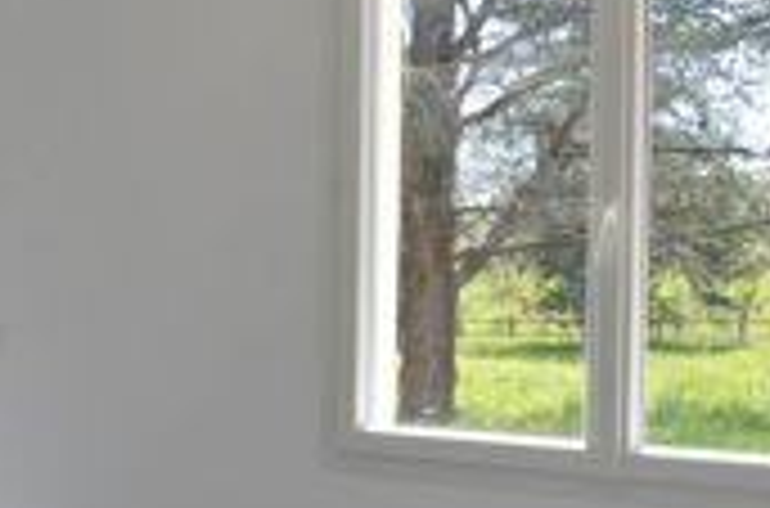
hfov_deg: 27.3
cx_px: -227
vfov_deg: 21.7
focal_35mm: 62
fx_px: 1322
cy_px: 333
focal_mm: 10
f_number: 5.6
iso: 160
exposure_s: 1/125
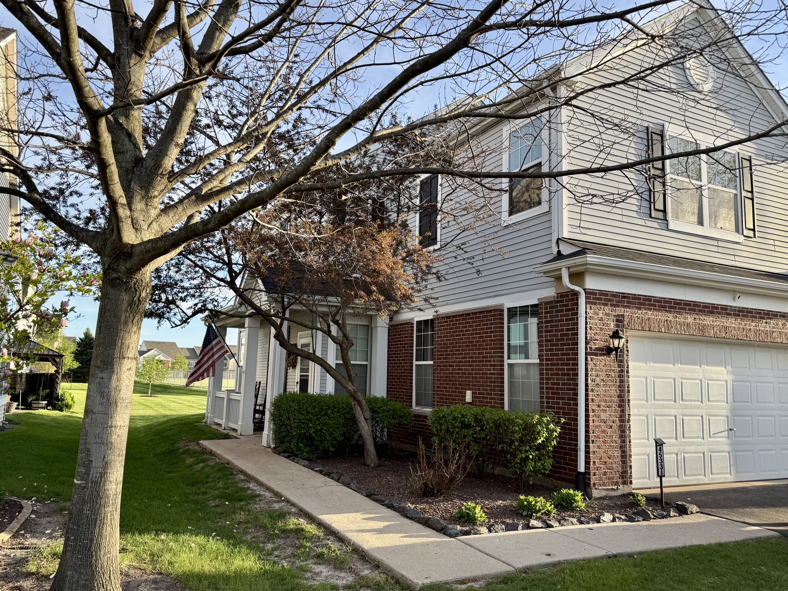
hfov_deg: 71.6
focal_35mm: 24
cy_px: 296
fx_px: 546
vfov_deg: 56.8
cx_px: 394
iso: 80
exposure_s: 1/1139
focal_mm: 6.76
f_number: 1.78
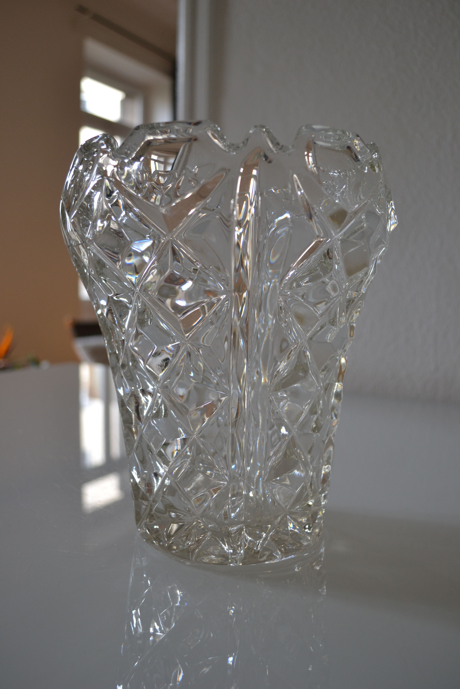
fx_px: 632
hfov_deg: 40.0
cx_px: 230
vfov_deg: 57.2
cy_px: 344
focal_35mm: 33
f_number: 3.8
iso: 400
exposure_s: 1/60
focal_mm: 22
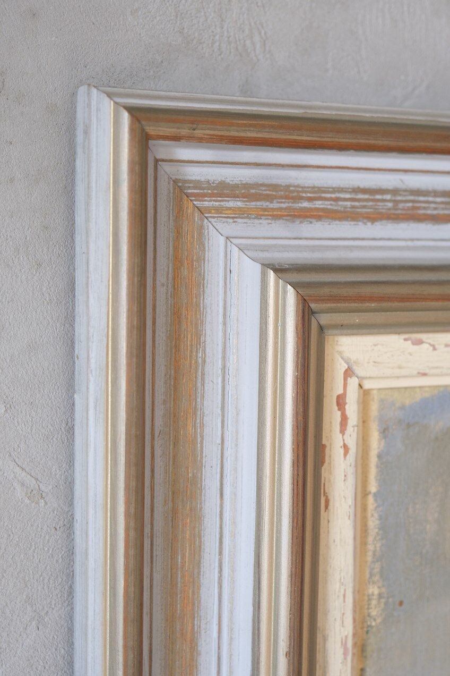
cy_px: 338
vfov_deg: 35.6
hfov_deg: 24.2
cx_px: 225
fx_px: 1050
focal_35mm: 56
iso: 1250
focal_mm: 37.6
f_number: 4
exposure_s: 1/56
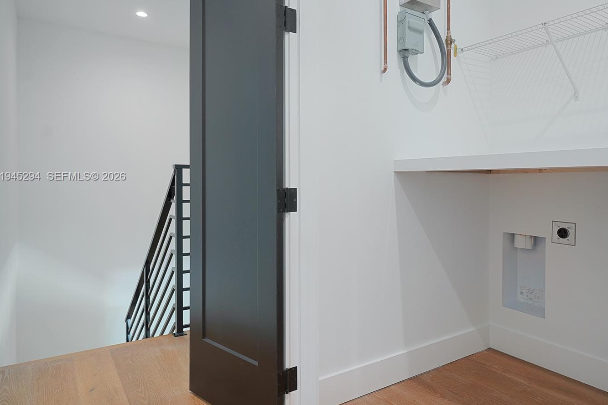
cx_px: 348
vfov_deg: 53.0
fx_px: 405
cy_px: 177
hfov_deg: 73.3
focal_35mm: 24
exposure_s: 1/6
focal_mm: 20
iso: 250
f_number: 5.6
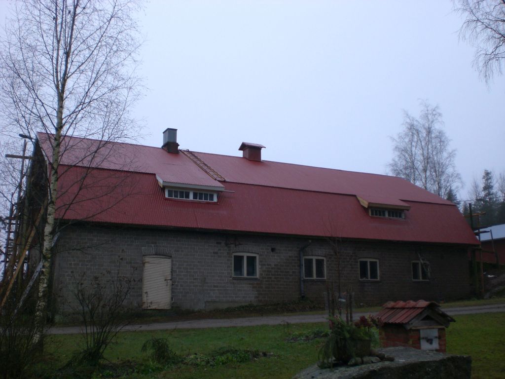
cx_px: 252
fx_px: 554
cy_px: 190
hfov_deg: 49.0
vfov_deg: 37.7
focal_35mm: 38
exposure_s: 1/100
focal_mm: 6.3
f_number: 3.1
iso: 100
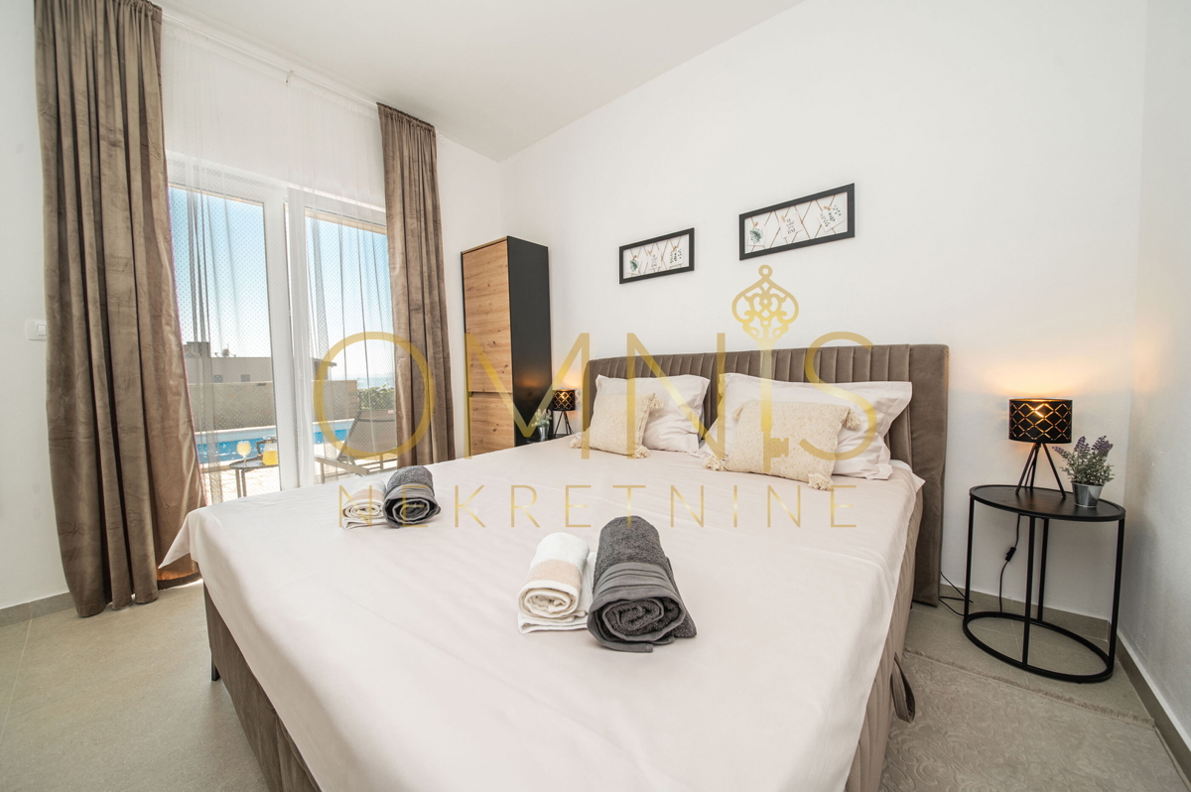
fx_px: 397
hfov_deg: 112.7
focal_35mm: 12
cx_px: 596
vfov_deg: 89.9
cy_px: 396
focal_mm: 12
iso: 200
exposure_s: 1/50
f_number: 8
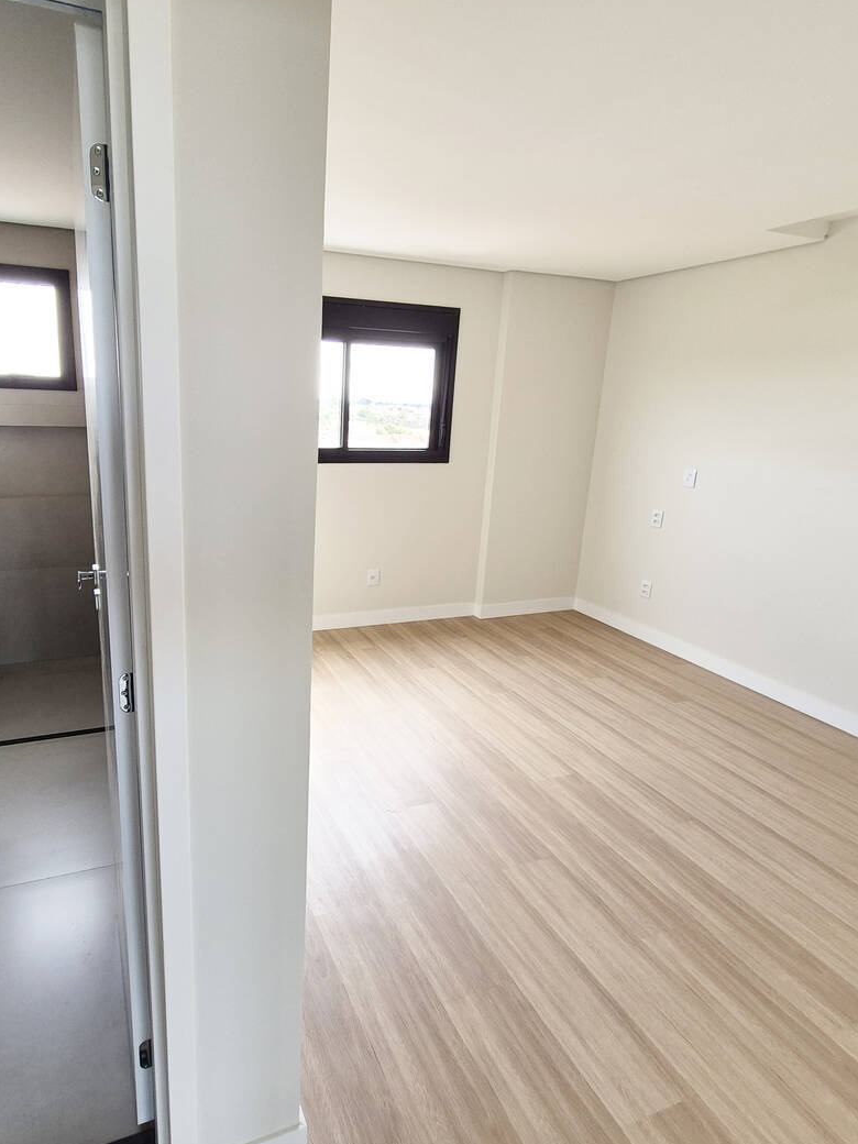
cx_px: 331
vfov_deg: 87.8
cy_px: 566
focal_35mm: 18
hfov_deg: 70.6
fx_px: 595
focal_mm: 2.2
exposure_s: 1/120
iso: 80
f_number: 2.2
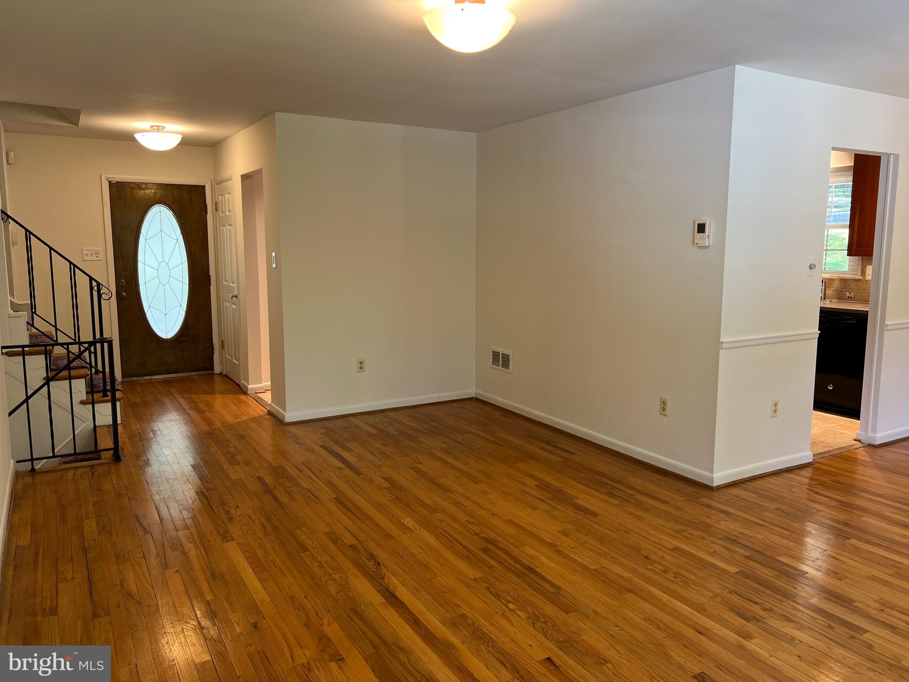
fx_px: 683
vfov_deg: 53.1
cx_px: 454
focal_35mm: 26
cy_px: 341
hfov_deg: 67.3
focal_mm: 5.7
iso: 64
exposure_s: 1/60
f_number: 1.5
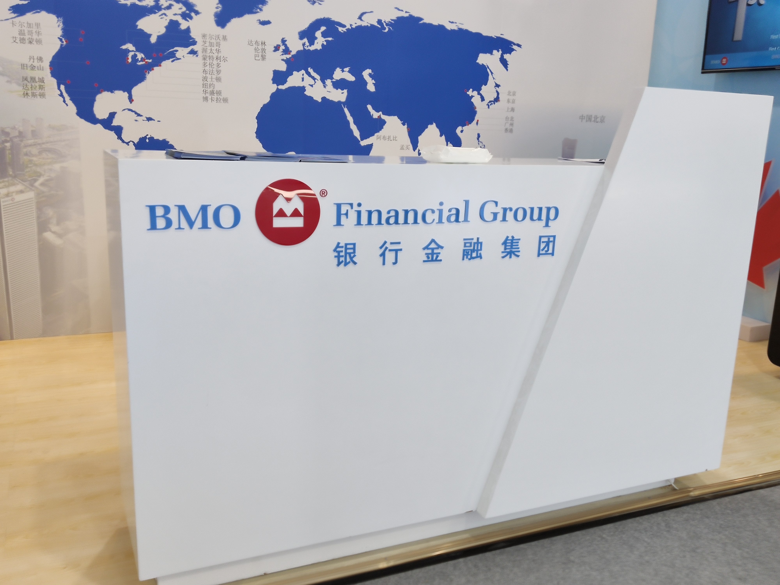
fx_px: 721
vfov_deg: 44.2
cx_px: 390
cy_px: 292
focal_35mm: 32
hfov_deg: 56.8
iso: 275
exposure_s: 1/100
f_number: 1.75
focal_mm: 4.75
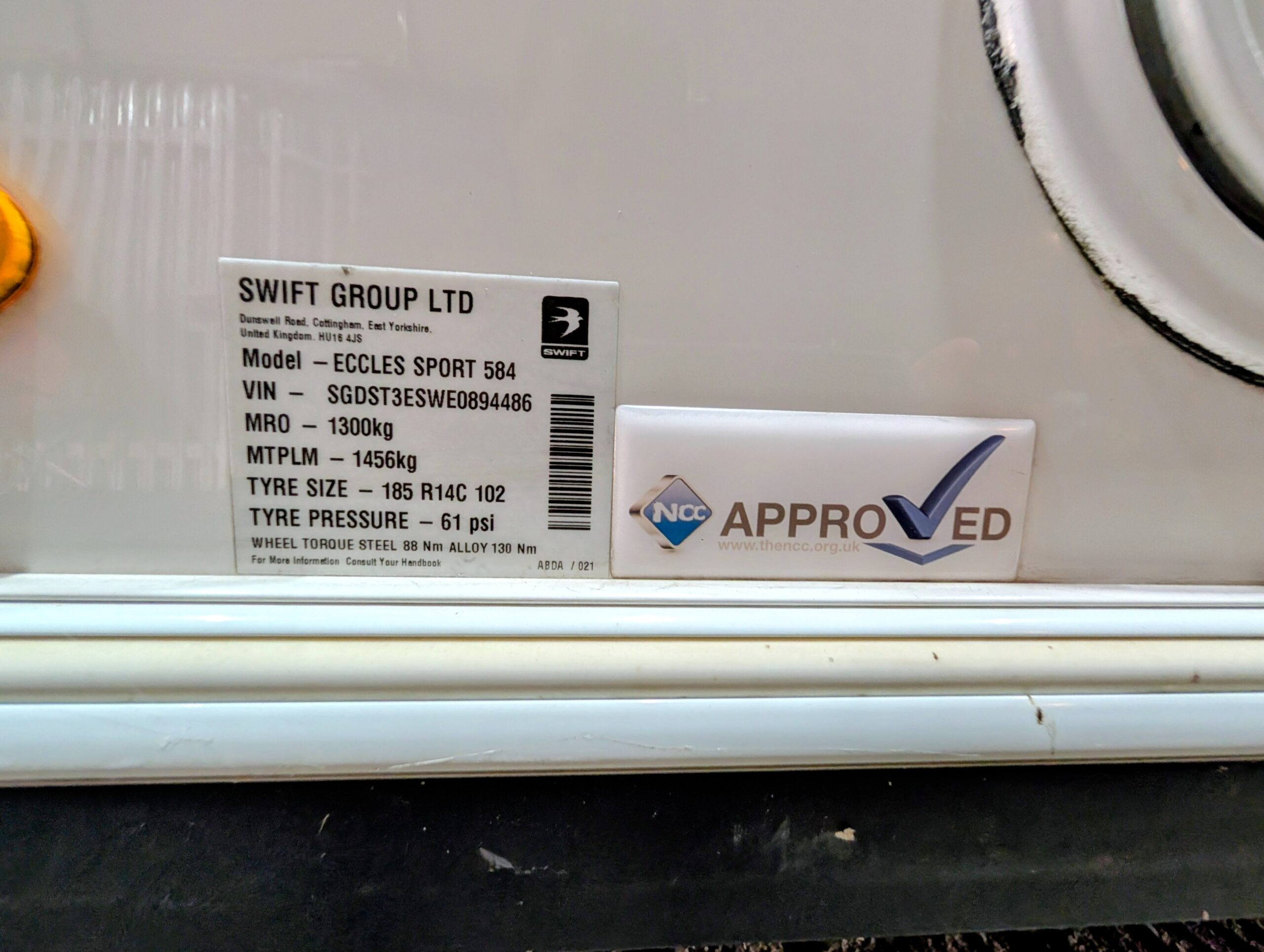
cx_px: 632
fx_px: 439
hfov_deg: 110.5
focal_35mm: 12
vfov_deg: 94.6
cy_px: 476
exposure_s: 1/50
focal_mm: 2.02
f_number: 1.7
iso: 170
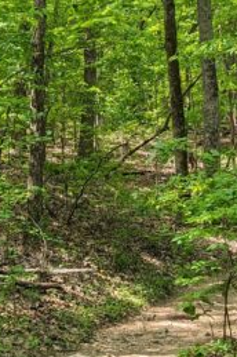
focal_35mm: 99
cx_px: 70
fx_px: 980
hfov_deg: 13.8
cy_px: 63
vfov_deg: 20.4
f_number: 1.68
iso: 27
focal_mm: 6.9
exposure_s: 1/201
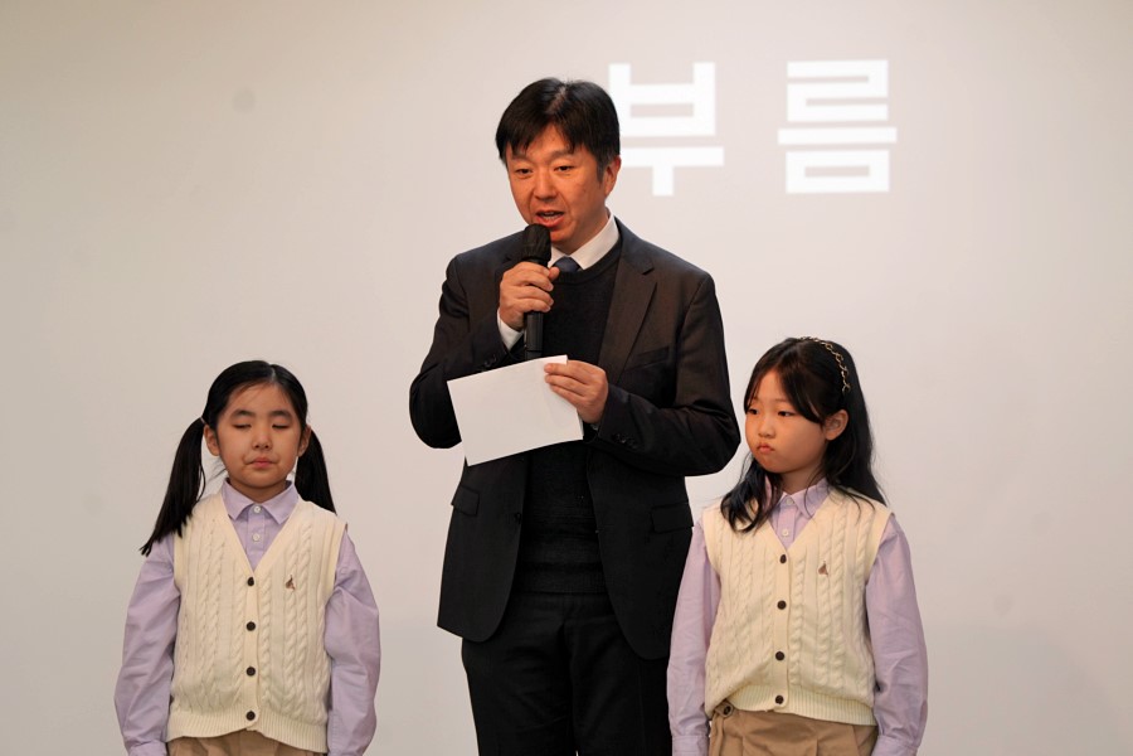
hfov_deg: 10.3
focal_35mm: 200
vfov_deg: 6.9
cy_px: 378
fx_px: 6294
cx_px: 566
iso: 800
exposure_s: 1/250
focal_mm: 200
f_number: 4
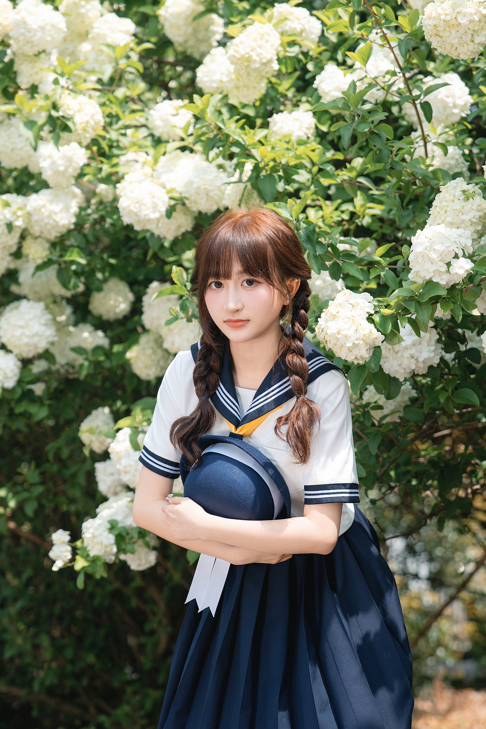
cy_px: 364
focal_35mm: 70
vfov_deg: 28.8
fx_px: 1417
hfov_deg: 19.5
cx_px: 243
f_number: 2.8
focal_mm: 70
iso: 100
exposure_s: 1/800
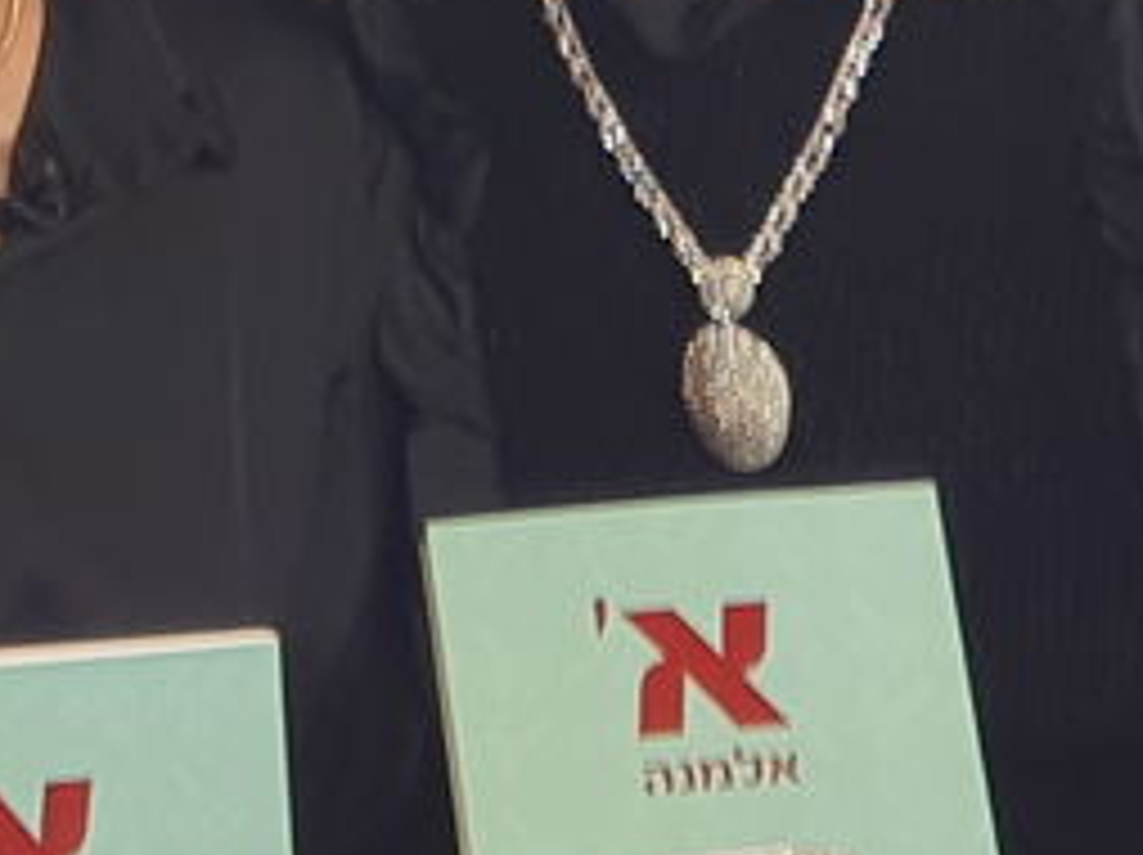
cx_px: 148
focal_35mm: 287
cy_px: -585
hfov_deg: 6.9
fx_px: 9468
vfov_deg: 5.1
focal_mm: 6
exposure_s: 1/33
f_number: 2.4
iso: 50
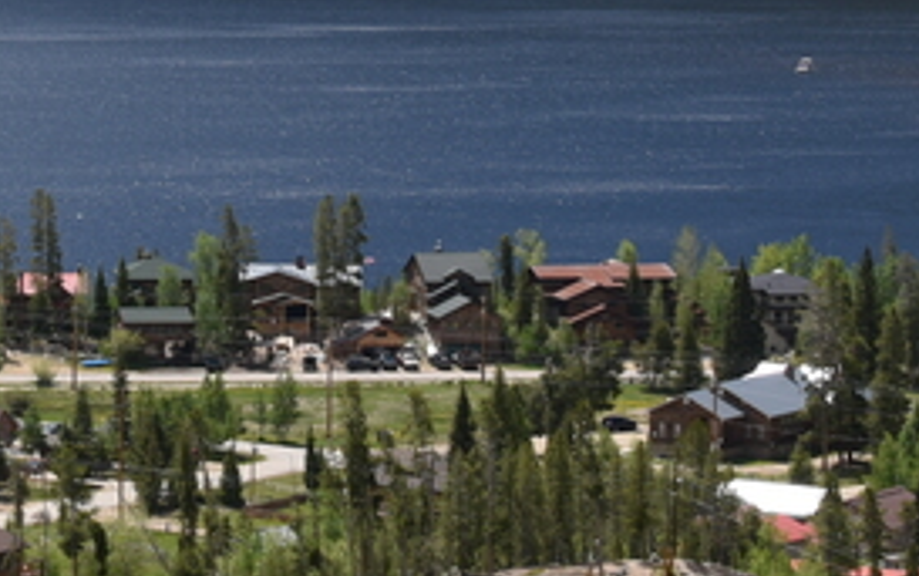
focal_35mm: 210
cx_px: 64
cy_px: -189
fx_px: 5263
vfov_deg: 6.2
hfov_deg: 9.9
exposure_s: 1/320
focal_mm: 44
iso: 100
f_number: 9
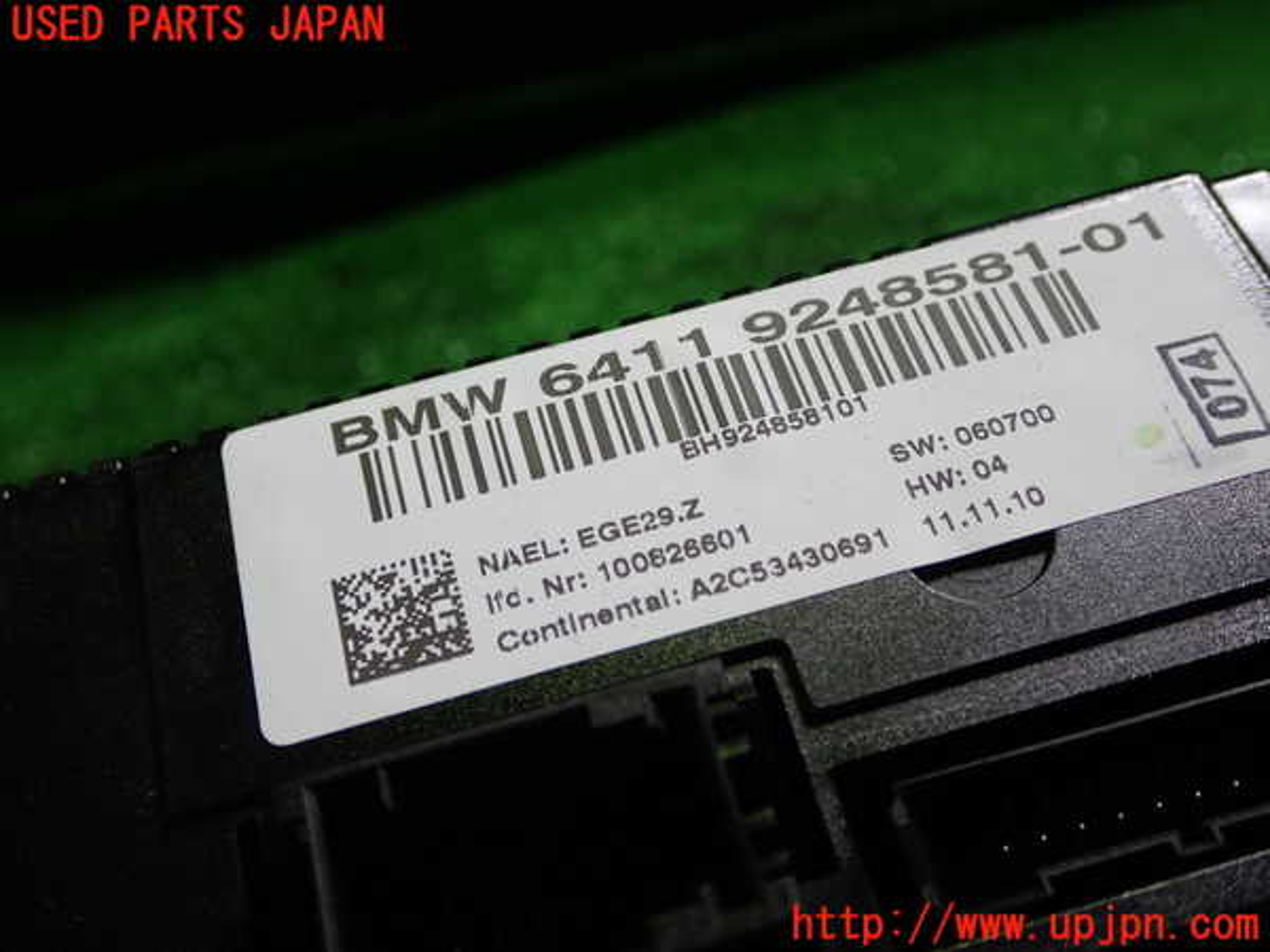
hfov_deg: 49.0
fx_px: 1394
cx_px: 635
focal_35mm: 38
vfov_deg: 37.7
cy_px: 476
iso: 200
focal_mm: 6.83
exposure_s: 1/60
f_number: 2.7
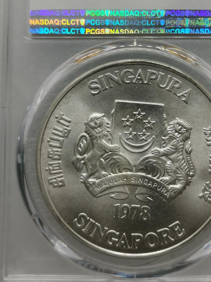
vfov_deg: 26.9
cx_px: 136
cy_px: 105
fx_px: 585
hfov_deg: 20.4
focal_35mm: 72
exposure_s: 1/159
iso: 50
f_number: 1.6
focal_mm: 5.56
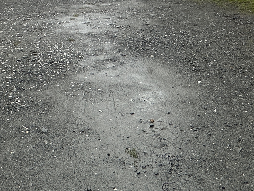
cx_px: 88
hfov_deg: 35.3
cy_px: -102
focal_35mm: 54
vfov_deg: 22.0
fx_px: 396
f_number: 2.2
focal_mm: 2.22
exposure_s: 1/1435
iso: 50
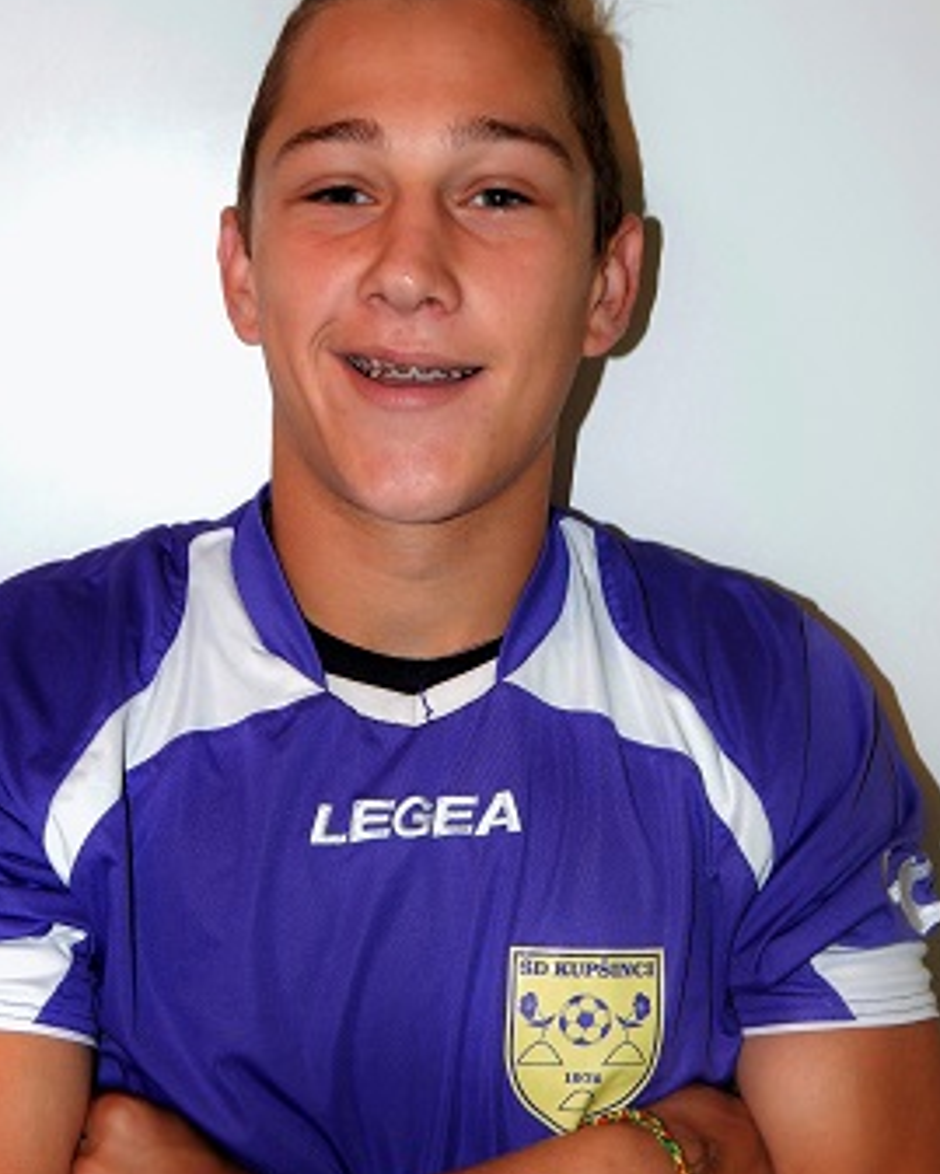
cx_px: 433
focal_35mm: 50
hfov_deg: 30.3
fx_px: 1738
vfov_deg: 37.3
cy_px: 601
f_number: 3.6
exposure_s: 1/30
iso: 200
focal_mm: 7.7
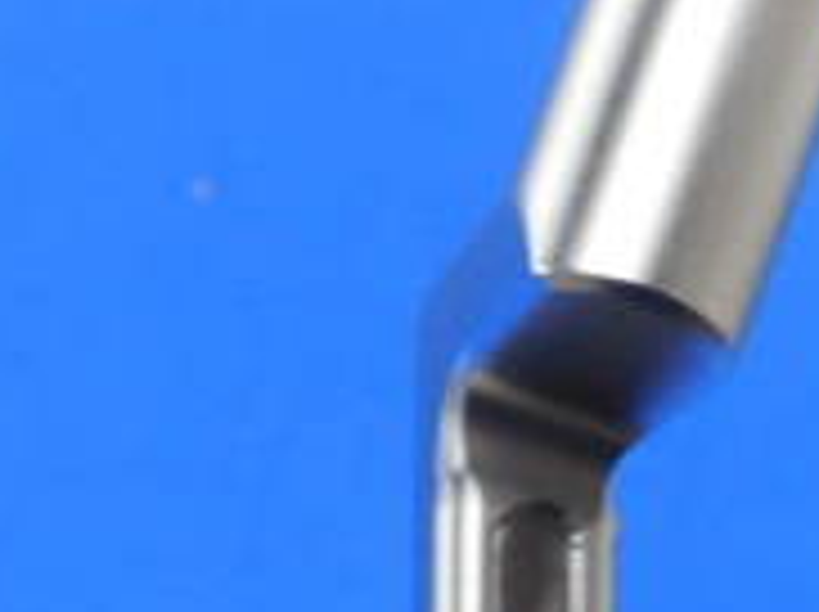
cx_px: -202
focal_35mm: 88
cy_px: 1071
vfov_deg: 14.8
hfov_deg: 20.6
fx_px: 2079
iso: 160
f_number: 3.7
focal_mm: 4.5
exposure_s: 1/30
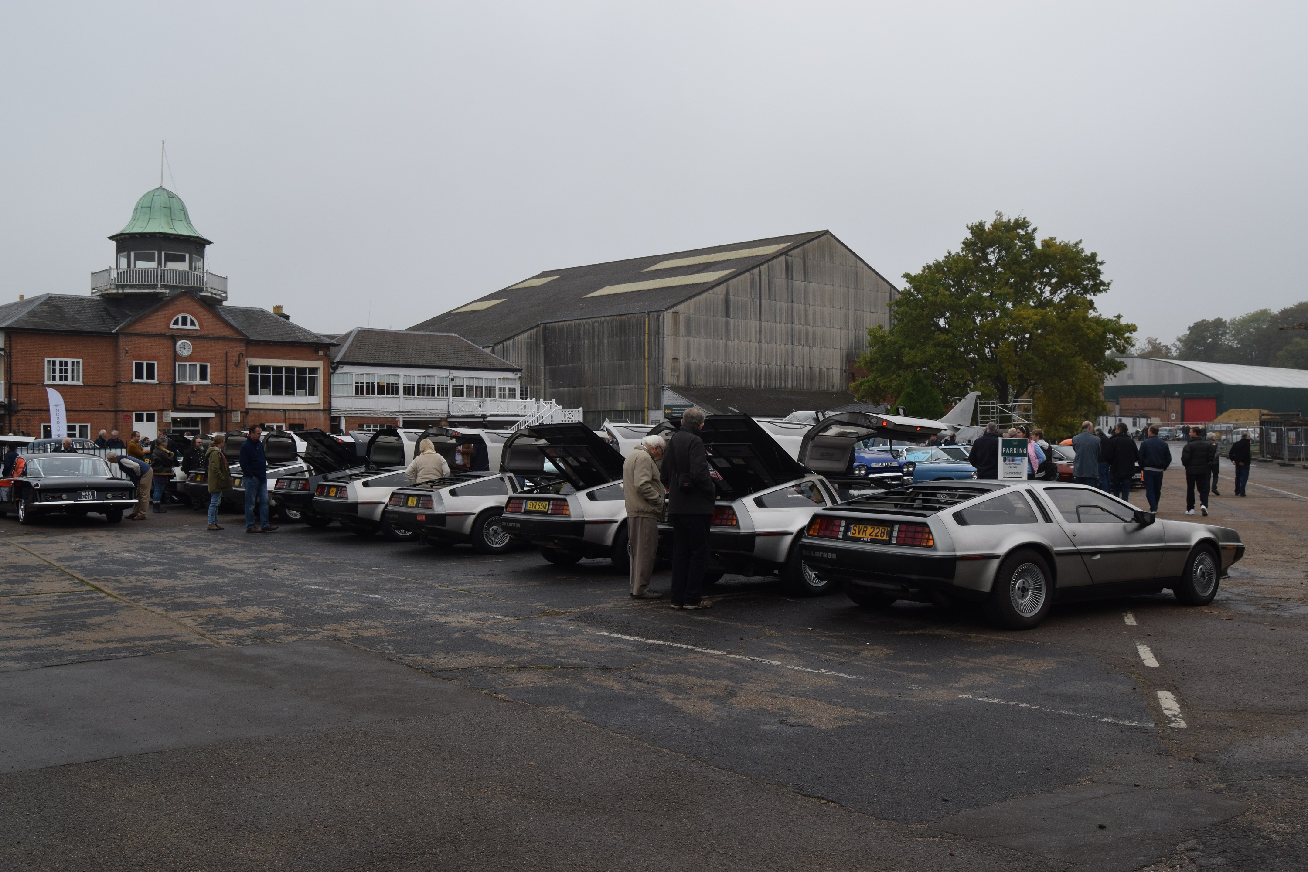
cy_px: 436
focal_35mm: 33
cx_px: 654
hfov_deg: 57.2
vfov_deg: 40.0
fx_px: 1199
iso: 400
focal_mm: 22
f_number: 8
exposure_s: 1/250
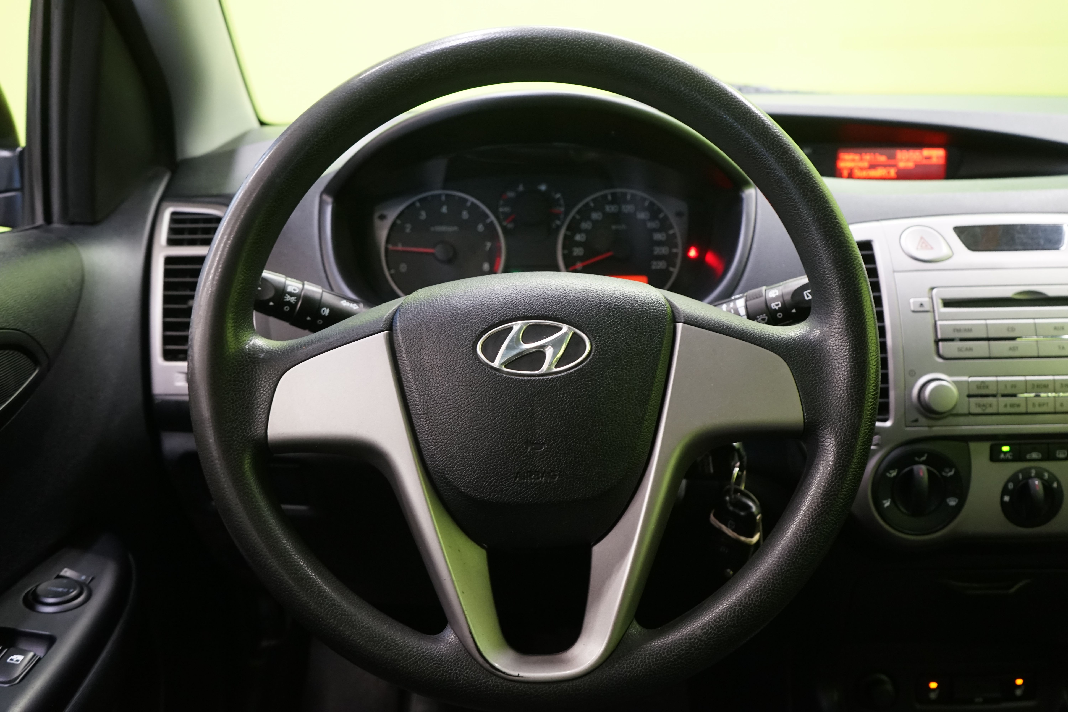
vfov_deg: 42.3
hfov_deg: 60.3
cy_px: 356
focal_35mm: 31
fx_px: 920
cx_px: 534
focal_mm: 31
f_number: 5.6
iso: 2000
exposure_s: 1/15
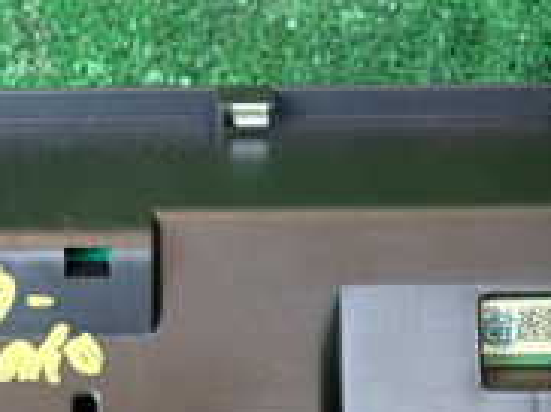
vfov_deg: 14.8
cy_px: 312
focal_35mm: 99
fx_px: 1574
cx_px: 27
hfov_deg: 19.4
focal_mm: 5.4
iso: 640
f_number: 2.3
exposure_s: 1/30
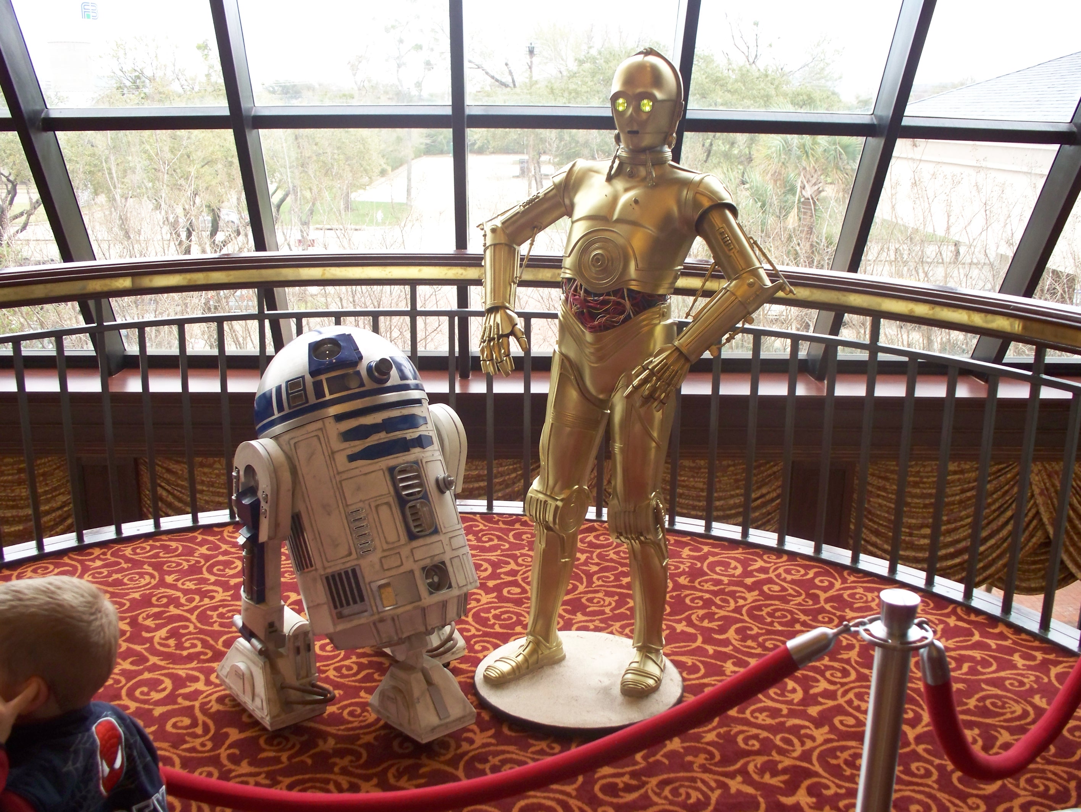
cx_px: 540
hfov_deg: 51.3
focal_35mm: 36
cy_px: 406
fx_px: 1125
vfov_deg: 39.7
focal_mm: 7.54
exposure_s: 1/60
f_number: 2.8
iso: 200
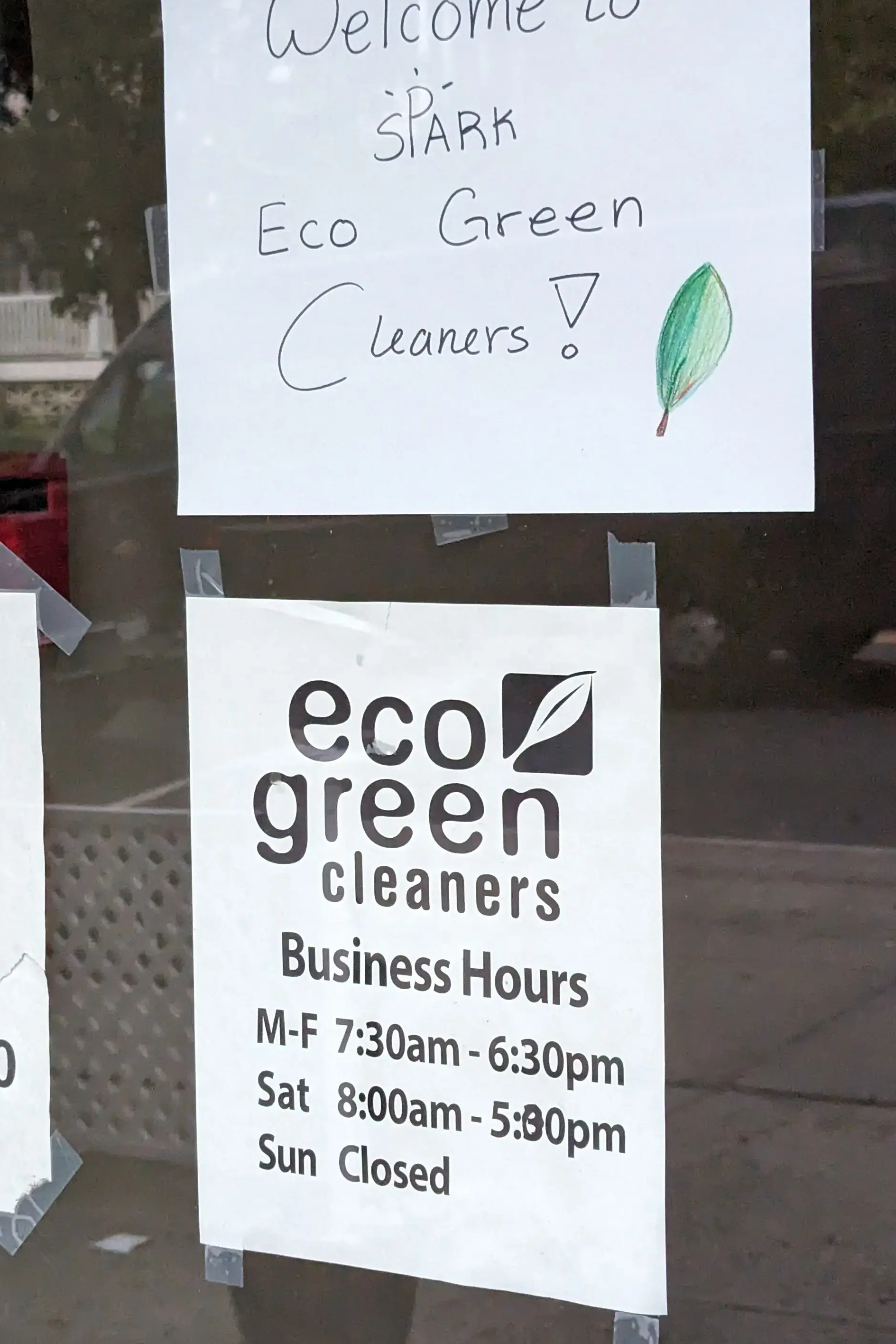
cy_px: 662
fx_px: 2687
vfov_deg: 28.1
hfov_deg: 18.9
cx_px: 290
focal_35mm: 72
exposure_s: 1/986
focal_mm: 6.81
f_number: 1.85
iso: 1578
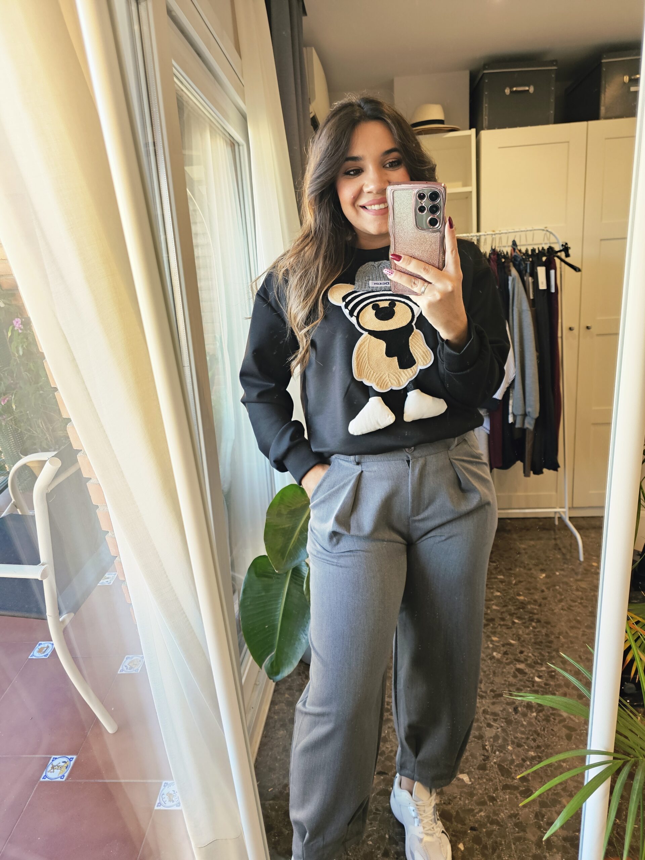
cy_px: 430
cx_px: 322
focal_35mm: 23
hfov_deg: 58.9
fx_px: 571
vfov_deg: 73.9
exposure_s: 1/100
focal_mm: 6.3
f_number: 1.7
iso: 200
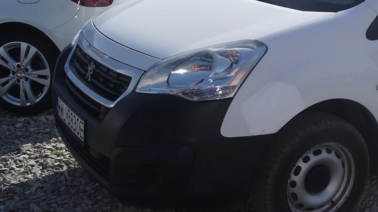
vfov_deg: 20.0
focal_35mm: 60
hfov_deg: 31.6
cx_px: 396
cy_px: 70
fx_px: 601
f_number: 13
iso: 100
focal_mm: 18
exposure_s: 1/125
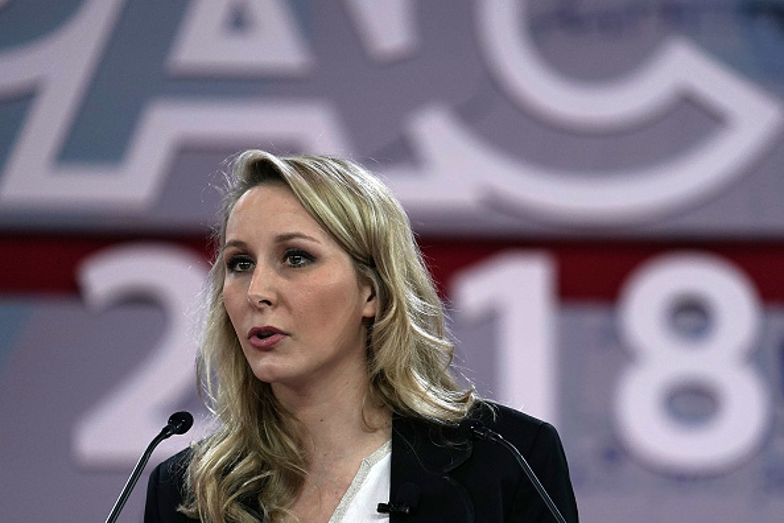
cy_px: 262
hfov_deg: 5.5
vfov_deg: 3.7
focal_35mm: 376
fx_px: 8188
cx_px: 392
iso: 1250
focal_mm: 376
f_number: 5.6
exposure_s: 1/640
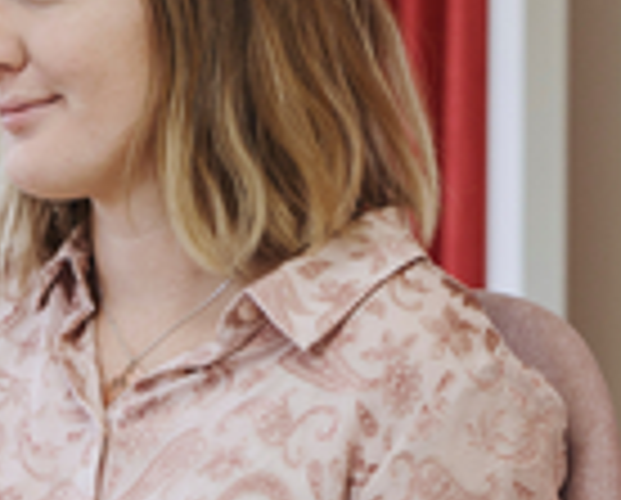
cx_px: -526
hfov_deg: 5.5
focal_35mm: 346
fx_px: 6373
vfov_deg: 4.5
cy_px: 270
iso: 400
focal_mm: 85
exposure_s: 1/320
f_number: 2.5
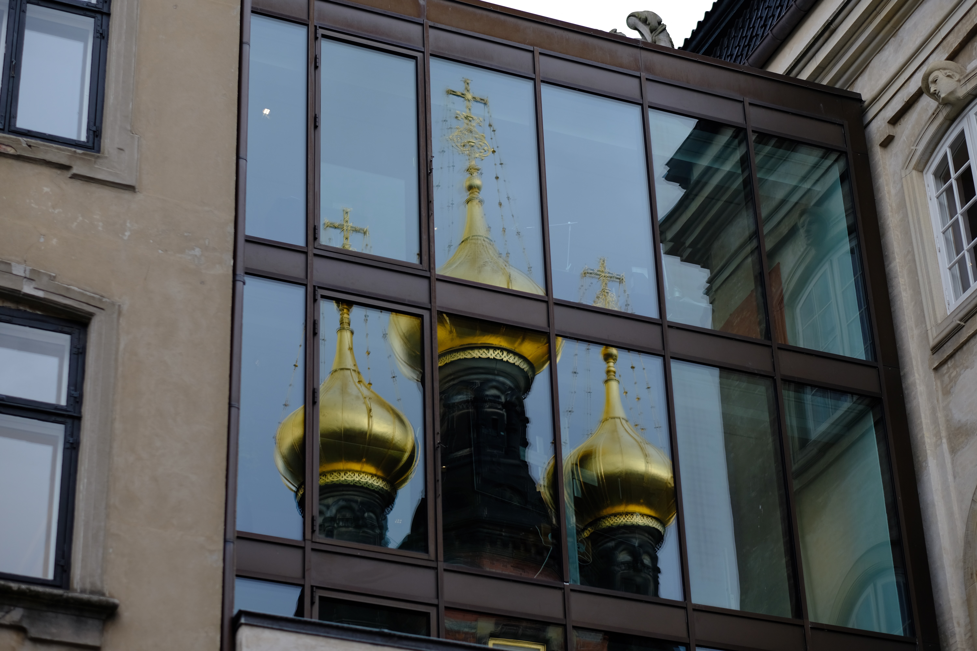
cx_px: 488
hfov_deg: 24.2
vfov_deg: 16.3
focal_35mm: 84
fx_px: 2279
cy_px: 326
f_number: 2.2
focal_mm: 56
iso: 200
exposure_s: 1/400
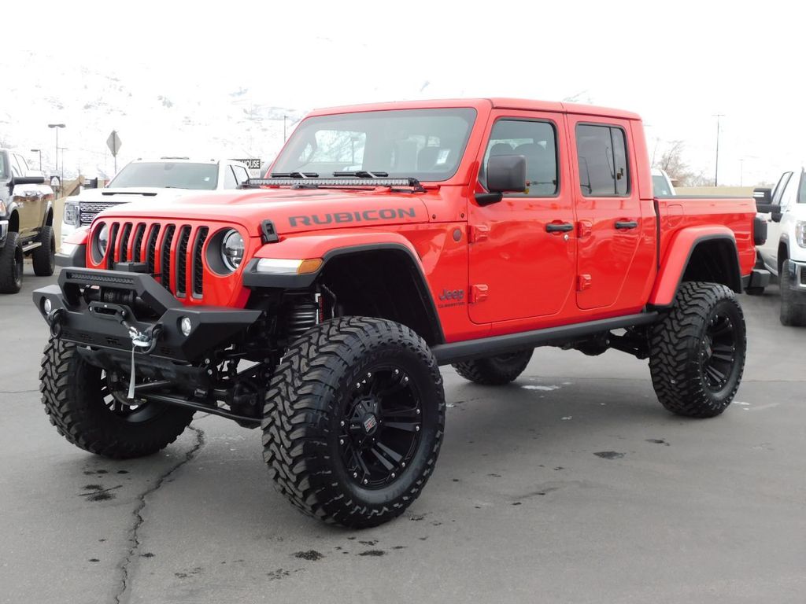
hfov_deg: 42.1
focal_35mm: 45
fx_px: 1048
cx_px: 403
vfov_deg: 32.2
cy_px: 302
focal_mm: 8
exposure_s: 1/250
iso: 125
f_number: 3.7
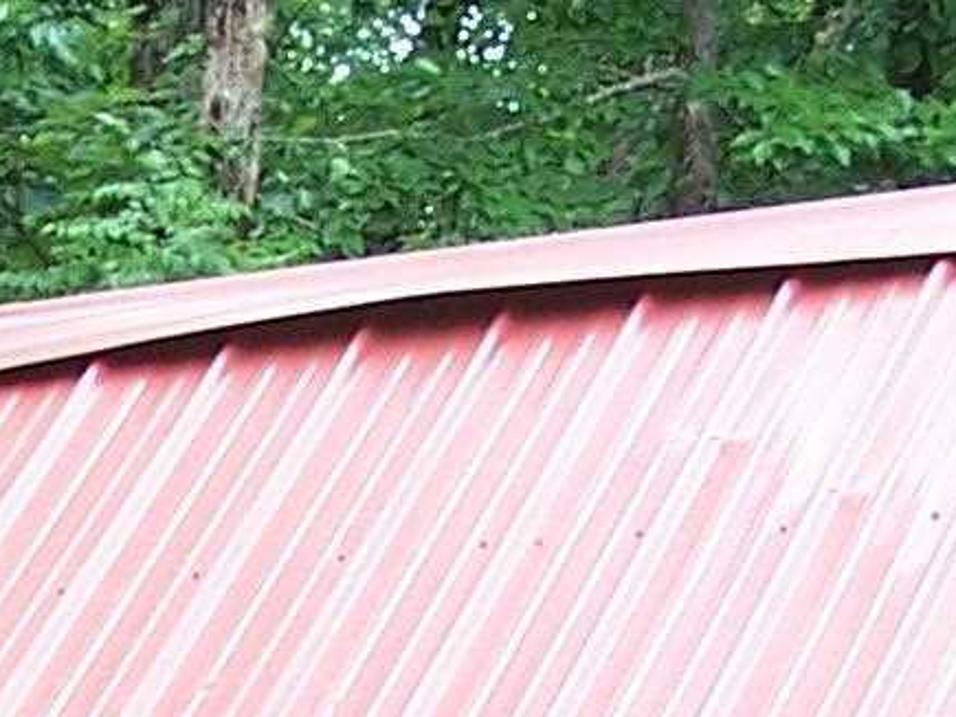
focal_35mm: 225
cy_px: 1438
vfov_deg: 6.4
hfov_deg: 8.7
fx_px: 6212
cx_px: -73
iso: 80
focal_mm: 6.3
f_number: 2.8
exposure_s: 1/125
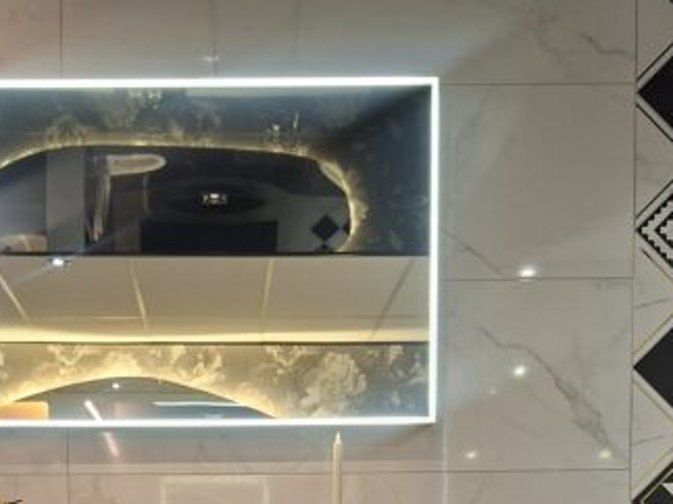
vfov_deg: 22.8
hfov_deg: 33.5
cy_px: 660
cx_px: 217
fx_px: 1108
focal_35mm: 57
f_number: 1.8
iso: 250
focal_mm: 5.54
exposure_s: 1/50
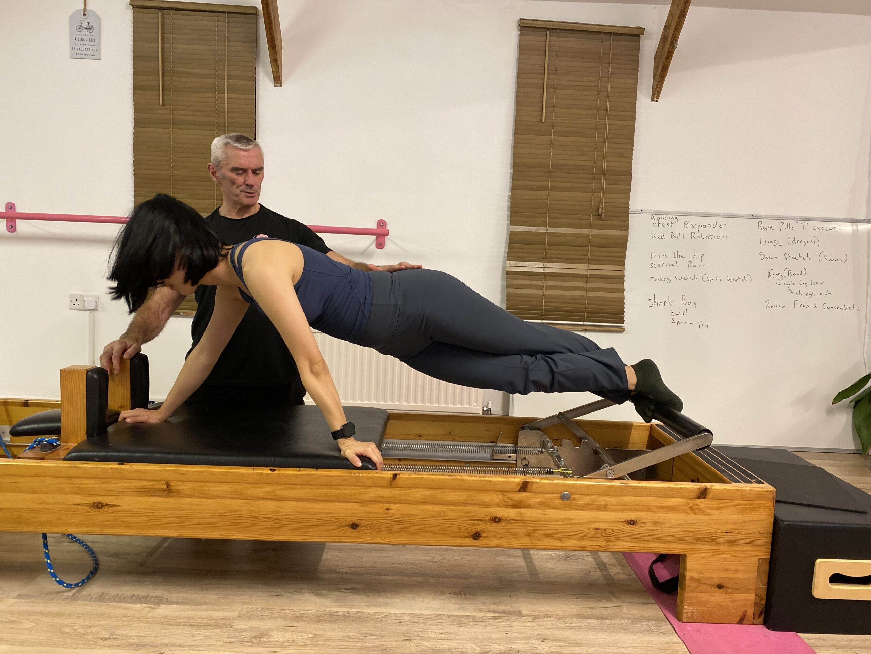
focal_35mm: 26
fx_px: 654
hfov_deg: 67.3
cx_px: 436
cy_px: 327
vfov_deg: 53.1
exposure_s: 1/50
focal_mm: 4.25
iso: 250
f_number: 1.8
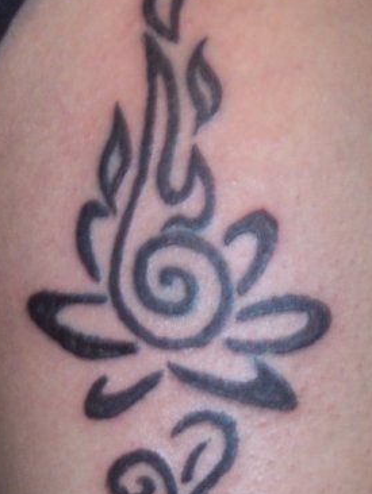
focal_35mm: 179
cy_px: 391
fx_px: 2562
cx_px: 175
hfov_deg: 8.3
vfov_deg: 11.0
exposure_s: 1/90
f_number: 4.1
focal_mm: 13.5
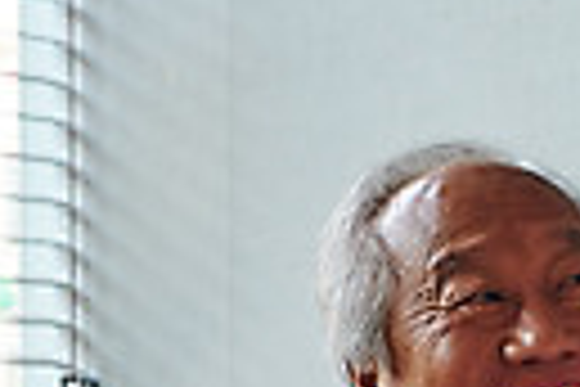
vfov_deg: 9.5
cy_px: 346
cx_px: 573
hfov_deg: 14.0
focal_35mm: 144
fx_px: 2320
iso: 400
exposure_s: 1/200
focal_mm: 31
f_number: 2.8
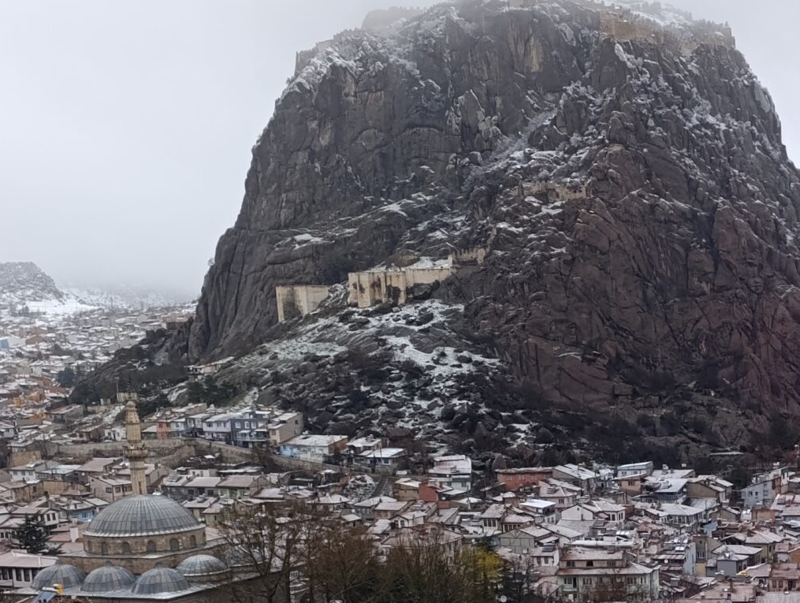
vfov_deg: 24.2
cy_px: 595
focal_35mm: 58
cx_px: 847
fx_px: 1343
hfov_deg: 30.2
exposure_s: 1/317
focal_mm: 6.14
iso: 50
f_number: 1.6
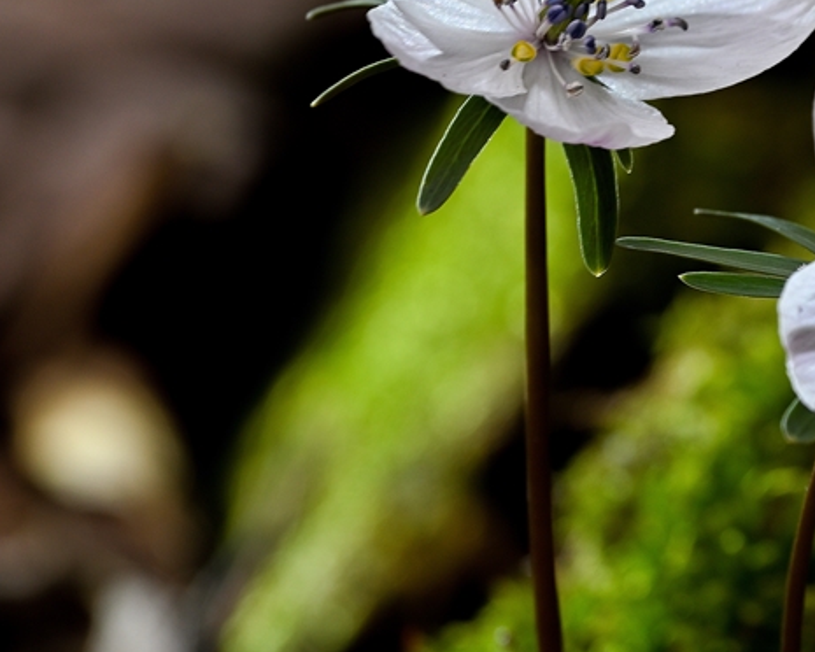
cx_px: 1211
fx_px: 8394
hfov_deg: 5.5
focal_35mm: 348
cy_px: 324
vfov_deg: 4.4
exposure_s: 1/50
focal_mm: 115
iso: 80
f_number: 7.1
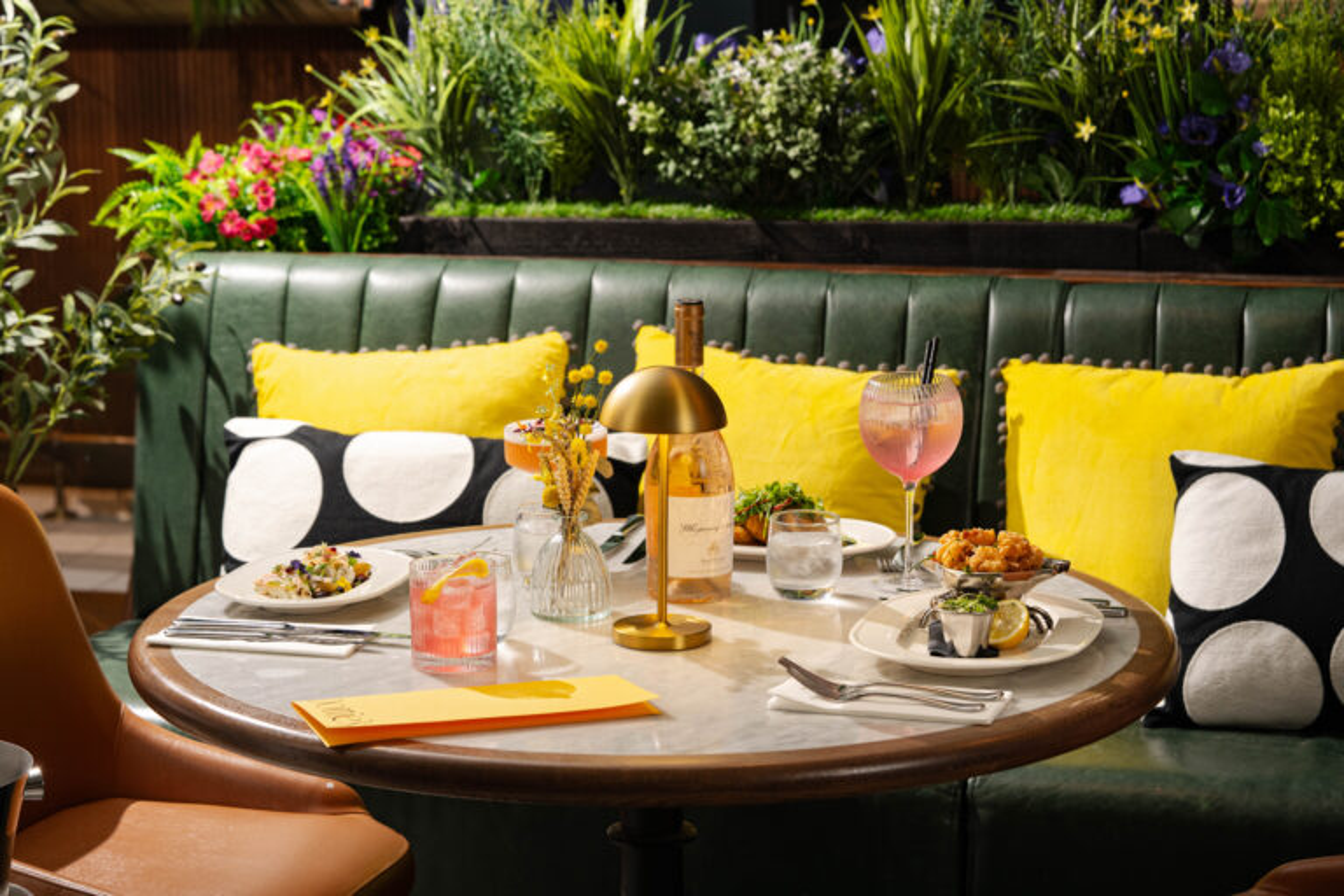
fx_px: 3360
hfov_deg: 22.6
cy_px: 448
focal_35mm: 90
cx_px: 672
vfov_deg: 15.2
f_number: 6.3
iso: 1000
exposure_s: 1/200
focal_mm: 90
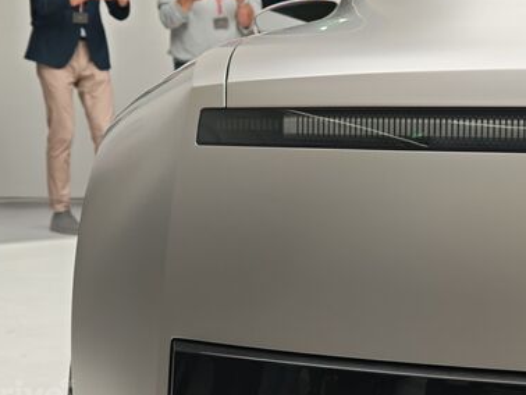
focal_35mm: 101
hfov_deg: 19.4
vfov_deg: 14.6
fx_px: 1536
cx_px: 340
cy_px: 134
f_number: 1.8
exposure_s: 1/97.5
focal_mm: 11.5
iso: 125
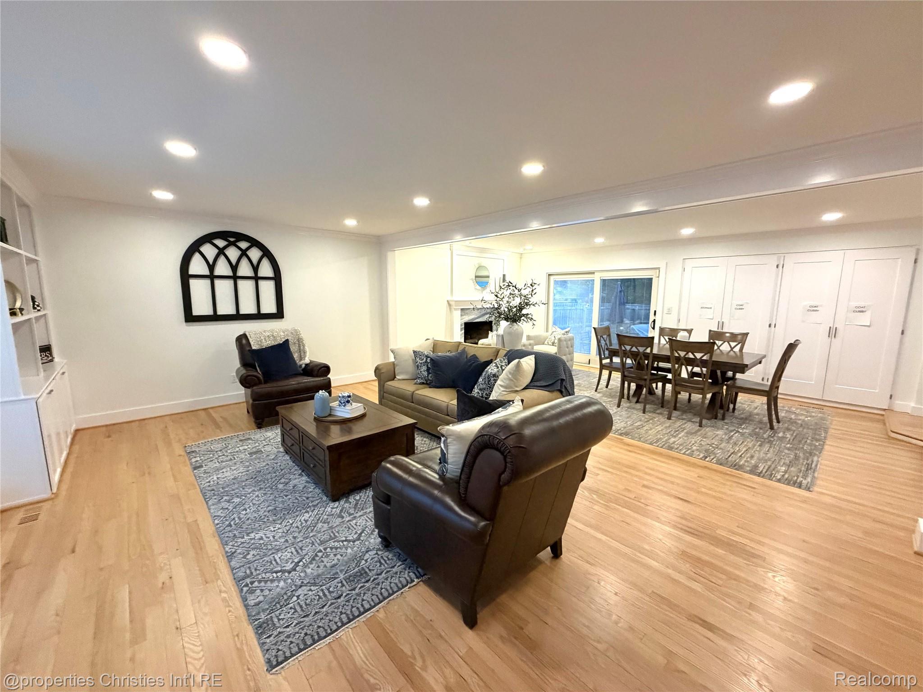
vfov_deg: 85.7
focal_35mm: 14
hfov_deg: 102.1
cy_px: 346
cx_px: 462
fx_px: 373
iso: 500
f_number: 2.2
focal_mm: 2.22
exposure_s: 1/60
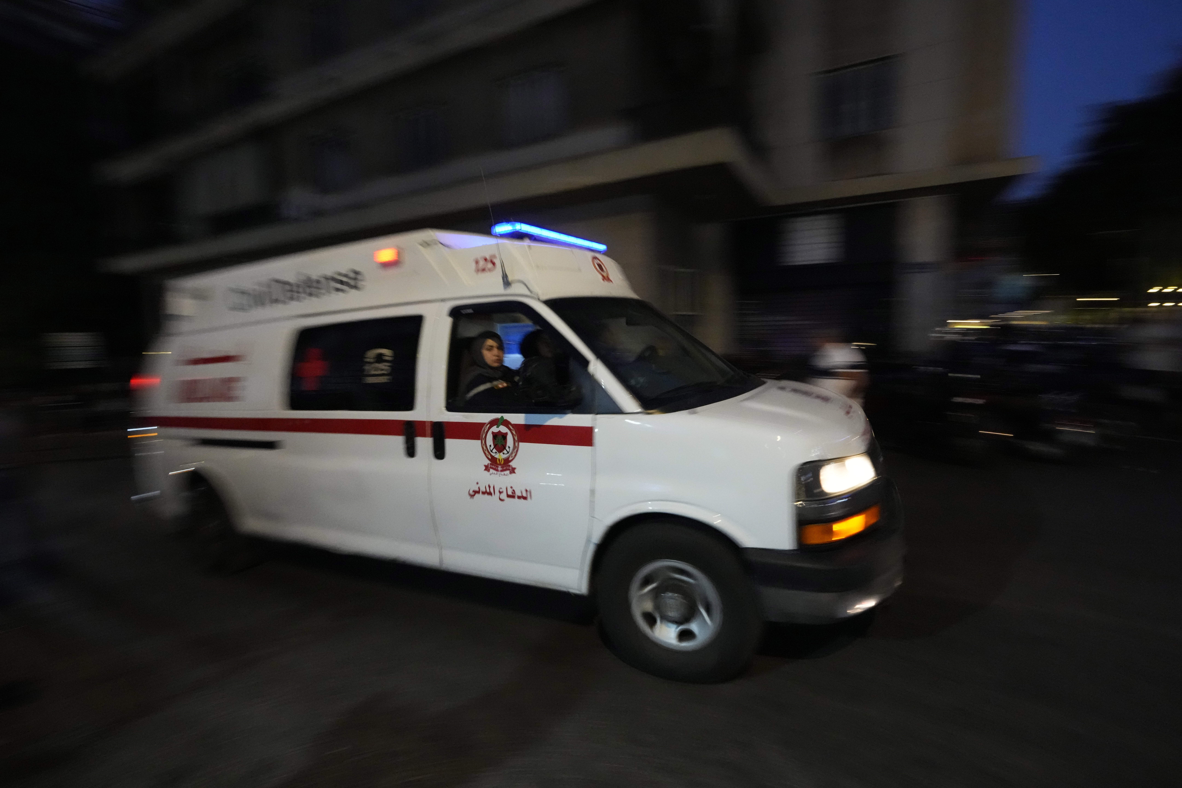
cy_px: 394
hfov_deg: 96.7
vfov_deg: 73.7
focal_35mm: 16
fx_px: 525
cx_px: 591
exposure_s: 1/30
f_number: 11
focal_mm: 16
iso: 12800
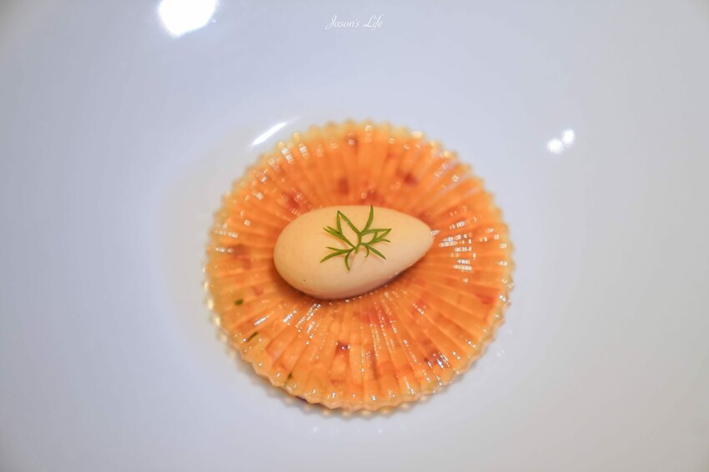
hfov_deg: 28.9
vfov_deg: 19.4
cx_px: 354
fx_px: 1378
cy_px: 236
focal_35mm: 70
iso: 1000
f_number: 2.8
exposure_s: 1/80
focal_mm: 70
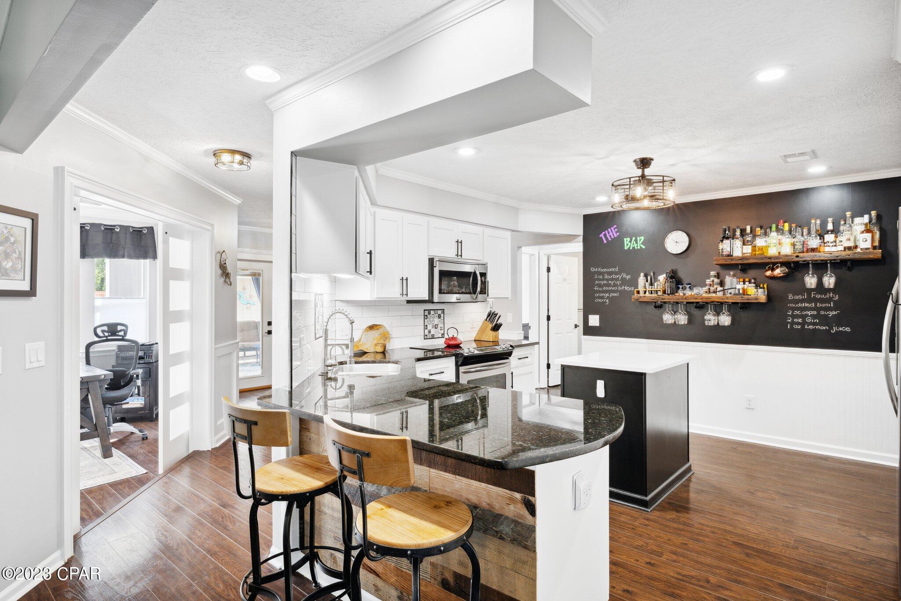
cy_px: 300
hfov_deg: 86.9
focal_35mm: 19
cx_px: 450
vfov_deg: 64.5
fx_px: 475
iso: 500
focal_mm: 19
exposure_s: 1/8
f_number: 9
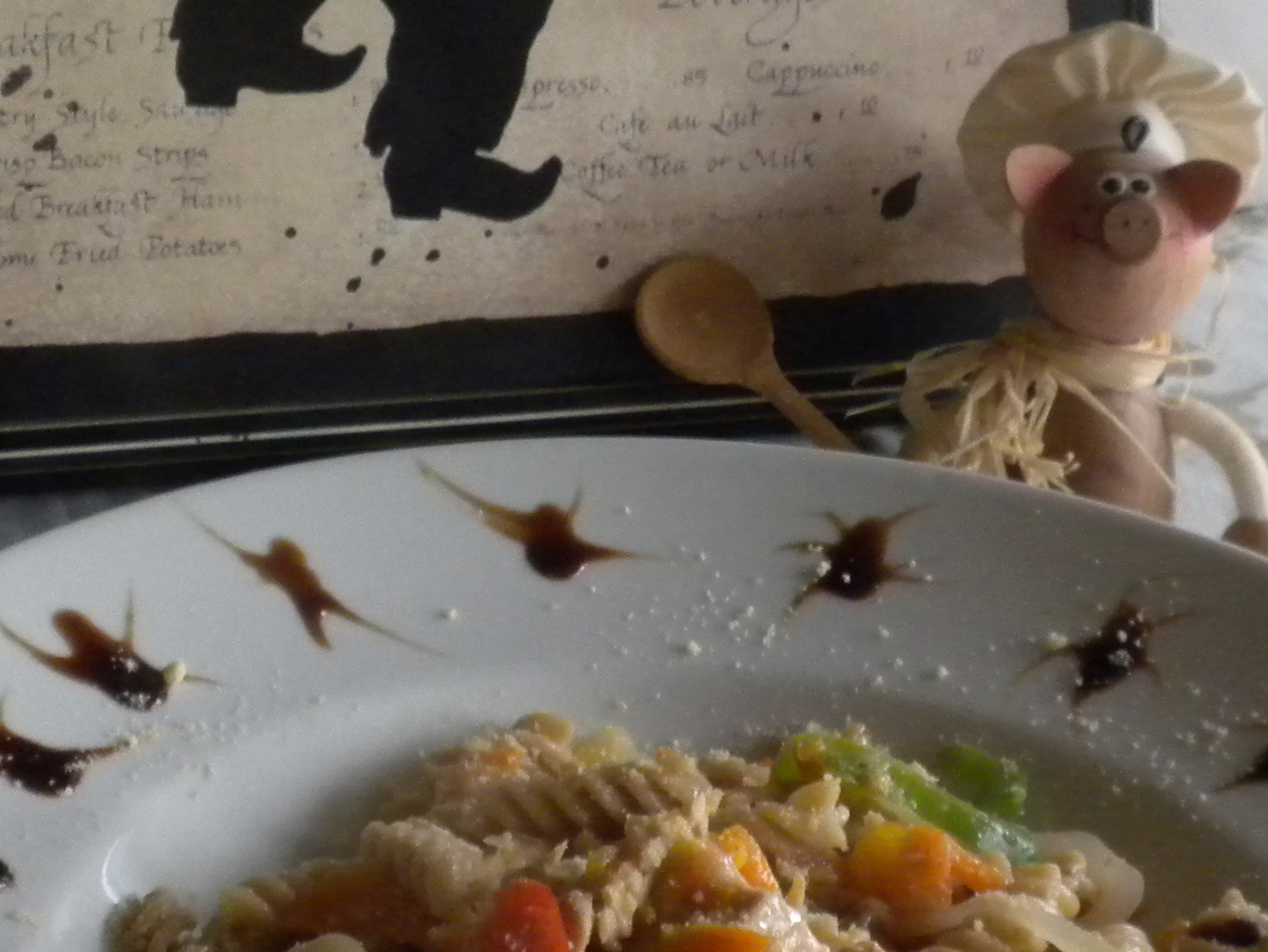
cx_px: 680
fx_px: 3370
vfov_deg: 16.1
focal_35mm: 92
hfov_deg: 21.3
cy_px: 566
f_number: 3.5
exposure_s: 1/52
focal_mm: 6.6
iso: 400
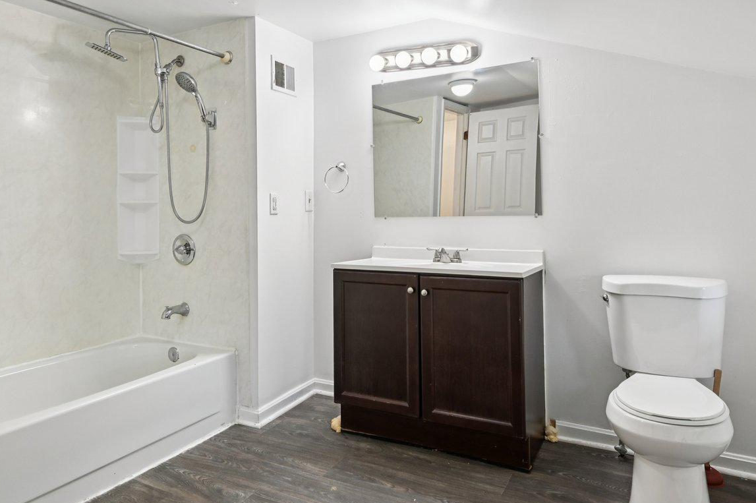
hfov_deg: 71.4
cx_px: 343
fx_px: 525
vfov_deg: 50.9
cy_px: 201
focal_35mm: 25
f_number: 8
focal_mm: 14
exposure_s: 1/15
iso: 360
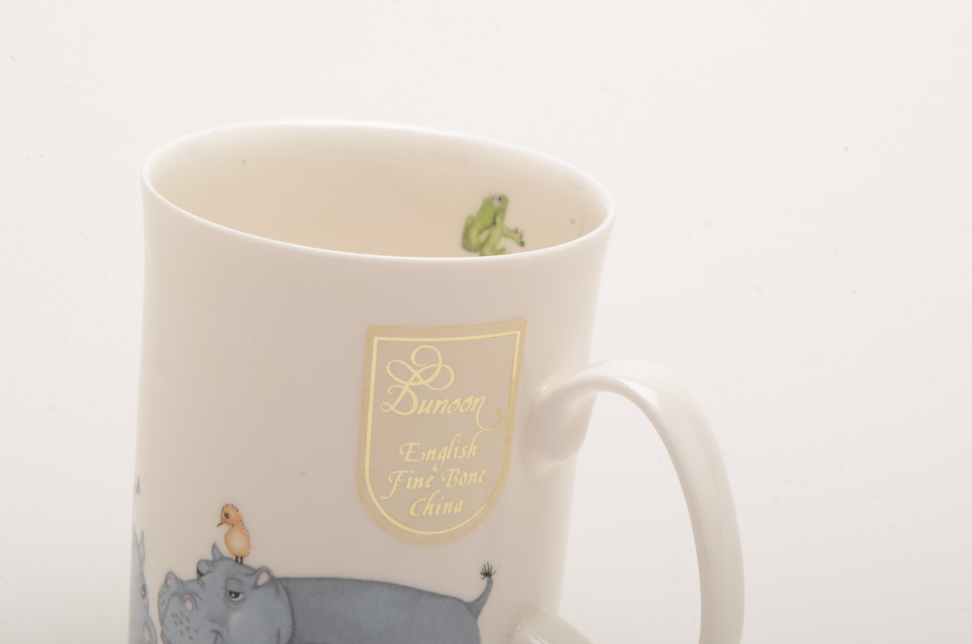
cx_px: 486
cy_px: 322
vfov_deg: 16.5
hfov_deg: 24.7
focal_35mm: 82
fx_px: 2223
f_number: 25
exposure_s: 1/200
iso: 100
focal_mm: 55
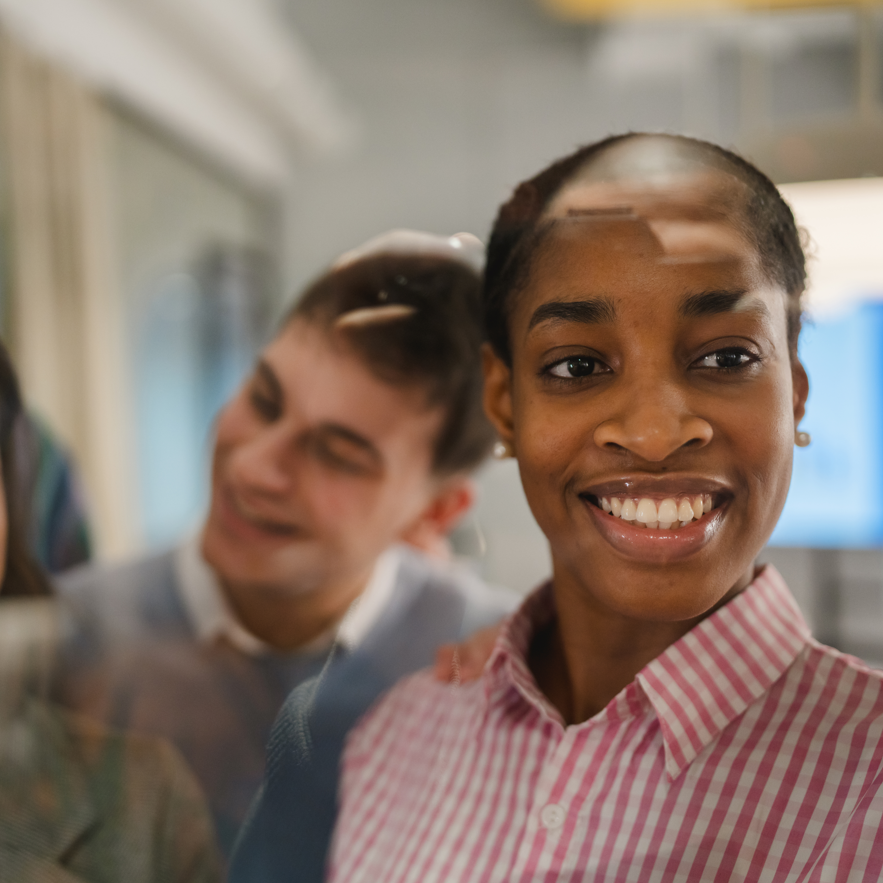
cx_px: 387
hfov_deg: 37.5
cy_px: 438
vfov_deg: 37.6
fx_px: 1299
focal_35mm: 45
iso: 800
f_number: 1.4
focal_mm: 35
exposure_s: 1/1000
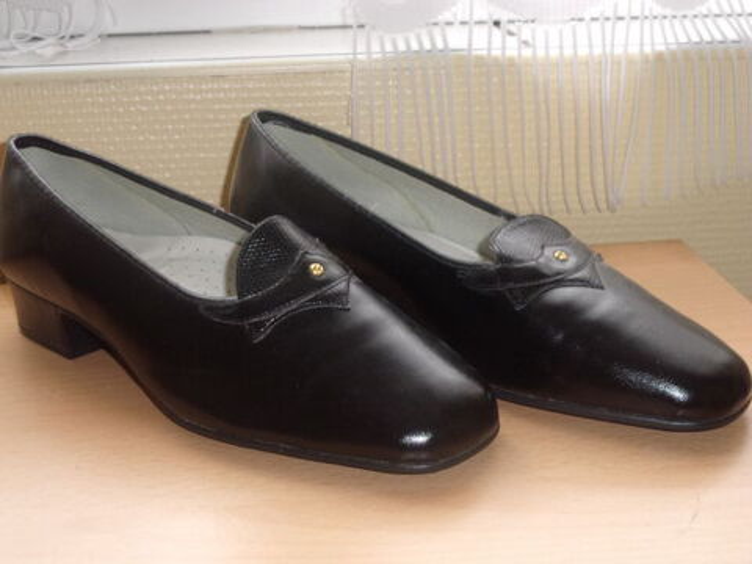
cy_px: 282
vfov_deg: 22.9
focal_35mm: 64
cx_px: 376
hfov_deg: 30.3
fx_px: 1390
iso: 200
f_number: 5.2
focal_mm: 11.5
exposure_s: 1/34
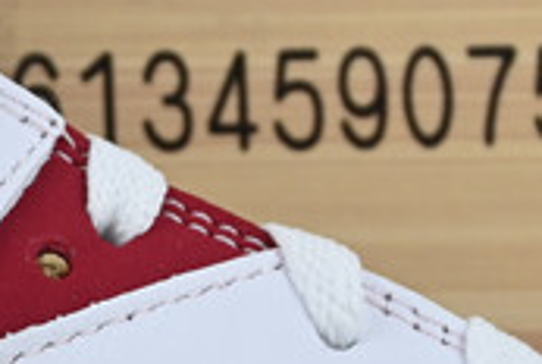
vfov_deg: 4.1
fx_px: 5085
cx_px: -357
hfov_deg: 6.0
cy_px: 333
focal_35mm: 337
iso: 100
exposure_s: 1/80
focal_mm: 32.5
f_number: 5
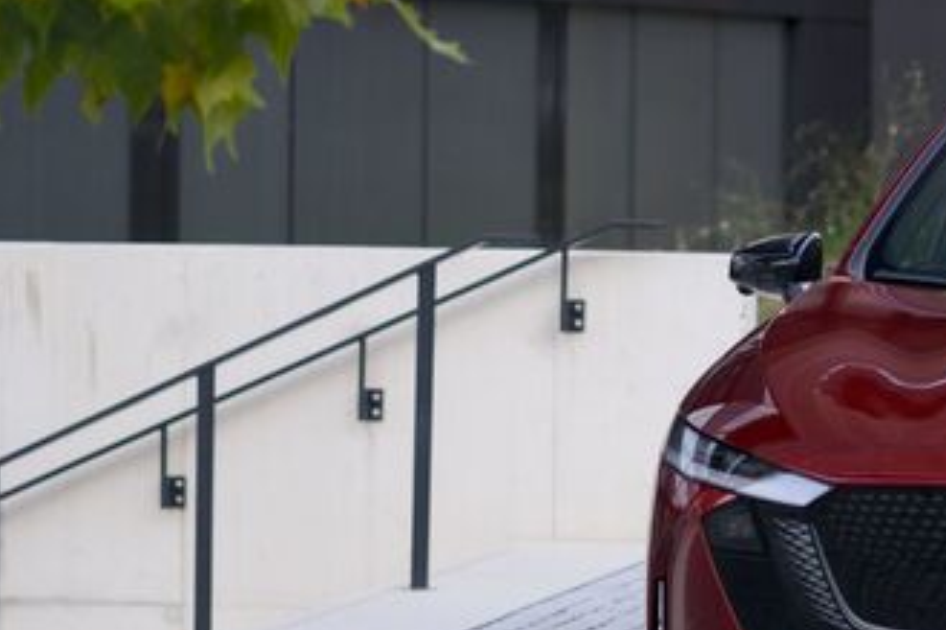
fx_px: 4964
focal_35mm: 189
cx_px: 891
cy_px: 181
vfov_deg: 7.3
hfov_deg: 10.8
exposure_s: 1/400
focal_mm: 50
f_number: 1.8
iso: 250
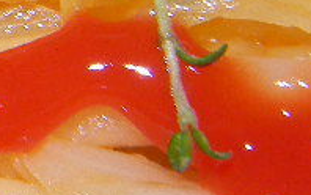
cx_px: -243
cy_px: -137
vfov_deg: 2.9
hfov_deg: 4.6
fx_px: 3859
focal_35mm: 455
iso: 200
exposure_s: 1/30
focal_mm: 15.1
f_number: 9
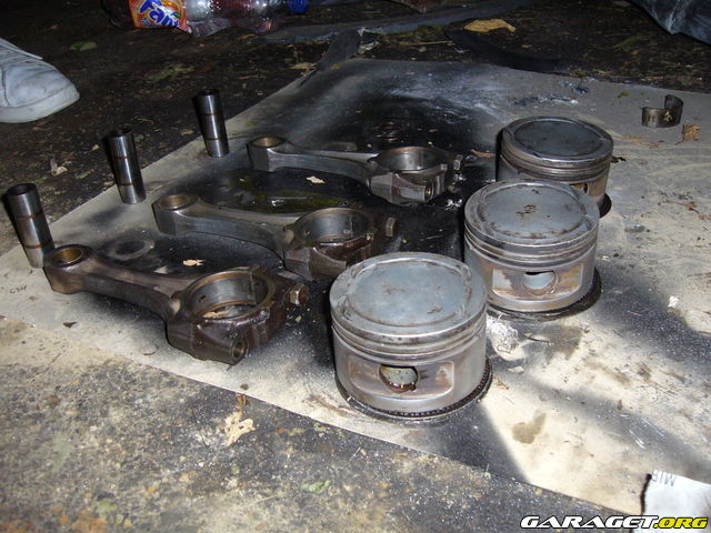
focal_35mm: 35
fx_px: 719
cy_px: 266
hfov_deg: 52.6
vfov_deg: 40.7
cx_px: 356
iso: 100
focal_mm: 5.8
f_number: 2.8
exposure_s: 1/30
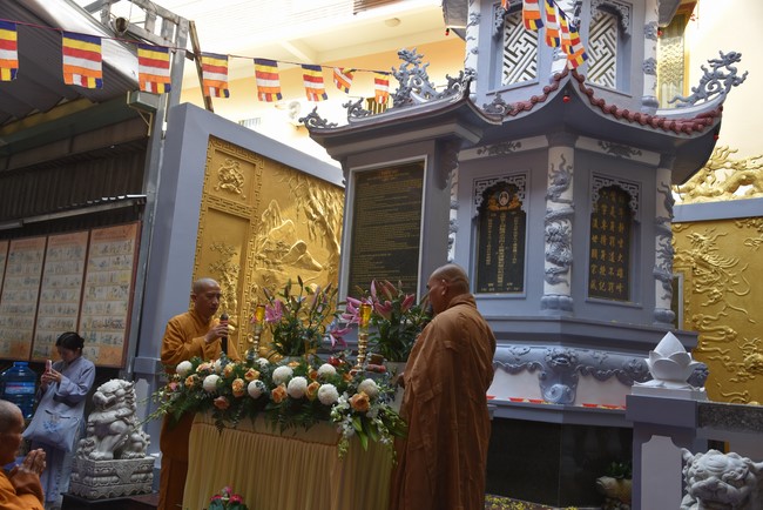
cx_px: 382
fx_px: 678
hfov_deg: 58.7
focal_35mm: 32
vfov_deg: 41.2
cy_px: 255
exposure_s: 1/160
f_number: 6.3
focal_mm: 32
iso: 400
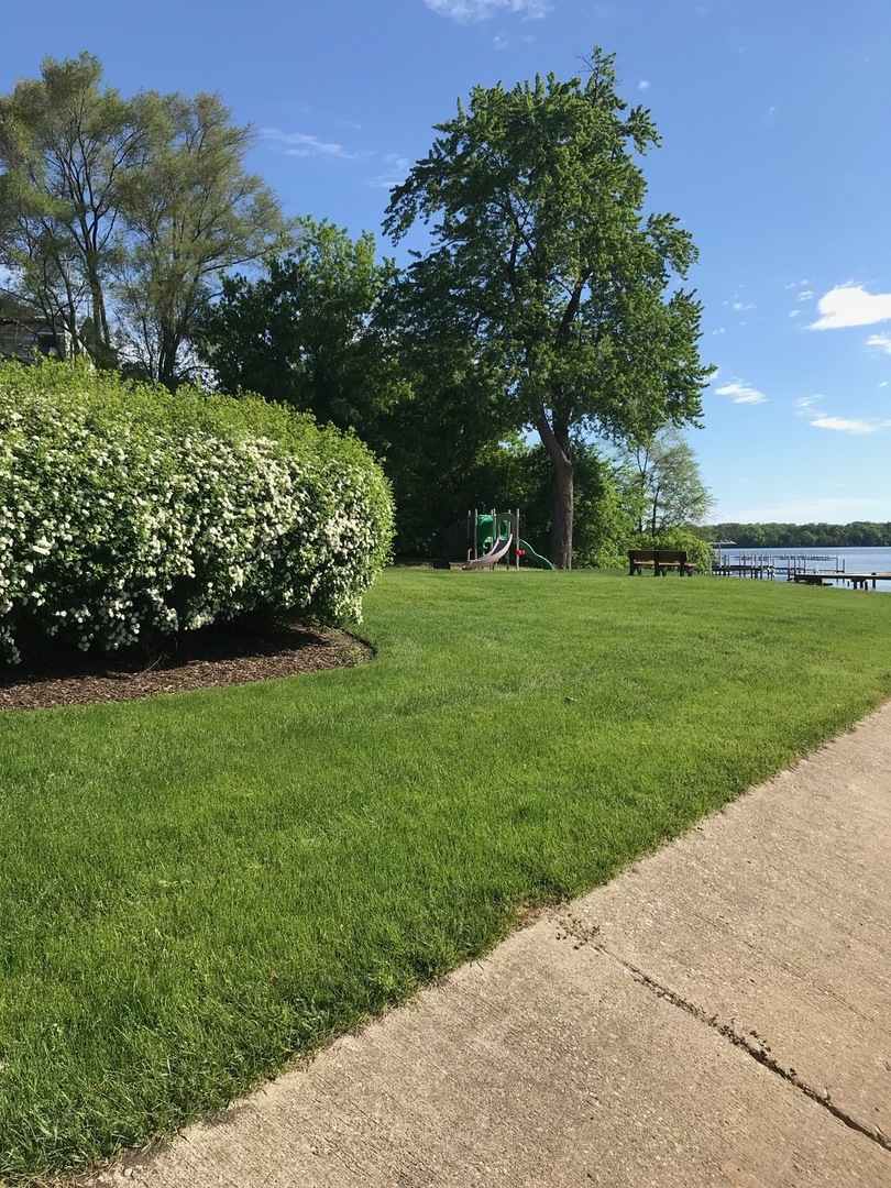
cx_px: 446
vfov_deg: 63.4
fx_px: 961
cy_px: 594
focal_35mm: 28
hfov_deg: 49.7
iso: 20
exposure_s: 1/1681
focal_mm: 3.99
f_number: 1.8
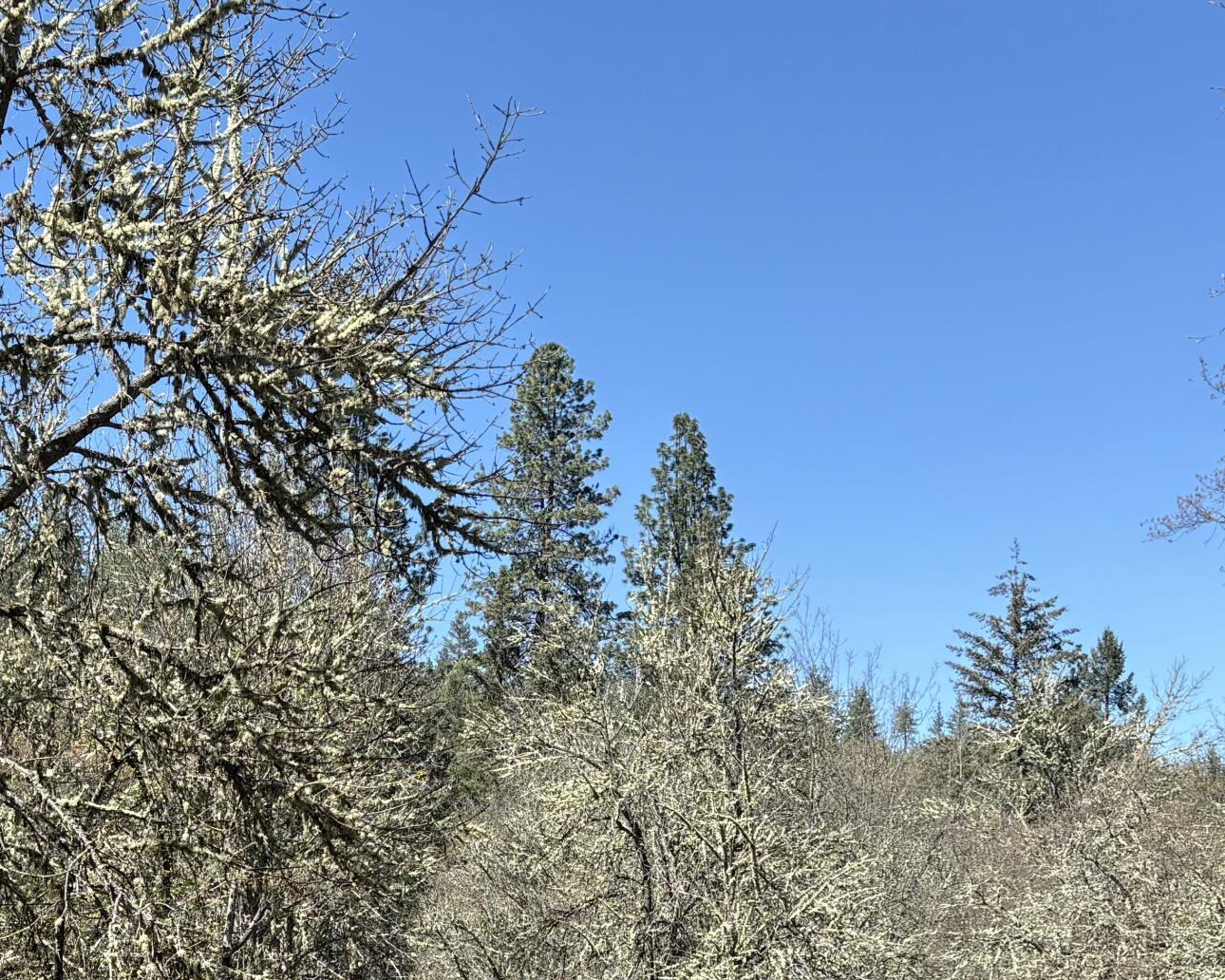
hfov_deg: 30.7
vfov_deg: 24.3
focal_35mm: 59
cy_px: 1046
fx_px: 2139
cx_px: 150
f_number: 1.6
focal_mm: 5.96
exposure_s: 1/1451
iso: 50
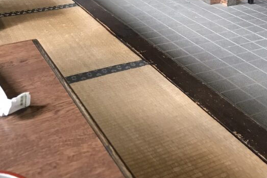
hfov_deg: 34.8
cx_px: 172
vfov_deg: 22.1
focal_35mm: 57
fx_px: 423
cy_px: -32
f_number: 1.8
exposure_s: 1/15
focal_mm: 3.99
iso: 80
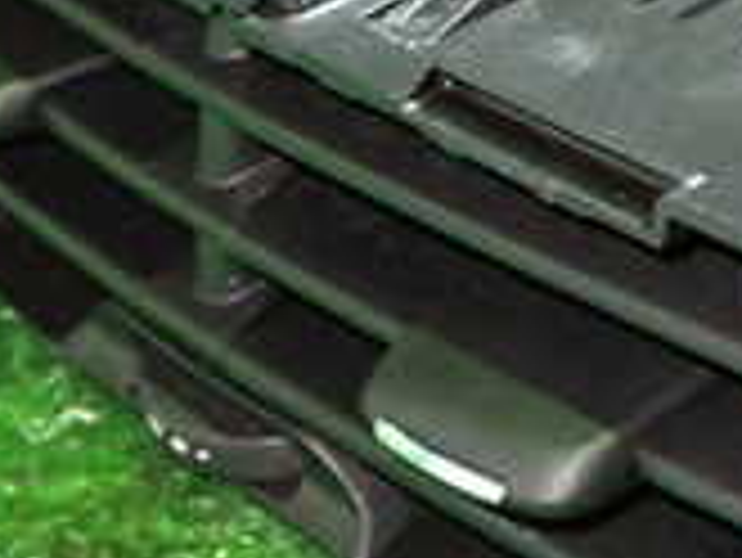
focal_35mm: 109
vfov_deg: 13.5
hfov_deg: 17.7
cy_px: 58
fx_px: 2338
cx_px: 715
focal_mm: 5.4
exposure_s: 1/30
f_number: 2.3
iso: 640
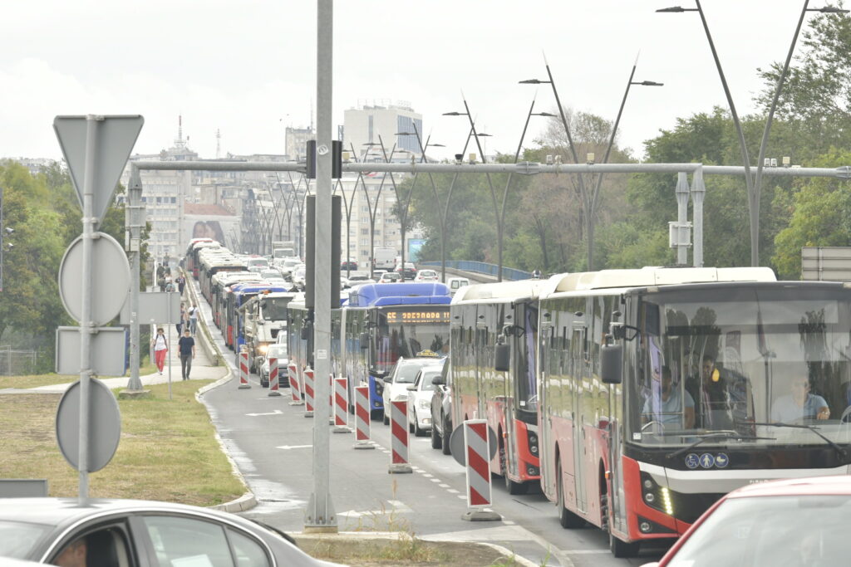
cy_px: 284
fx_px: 4137
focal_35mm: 175
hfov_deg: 11.7
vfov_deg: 7.8
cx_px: 426
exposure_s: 1/200
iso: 1000
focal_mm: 175
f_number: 11
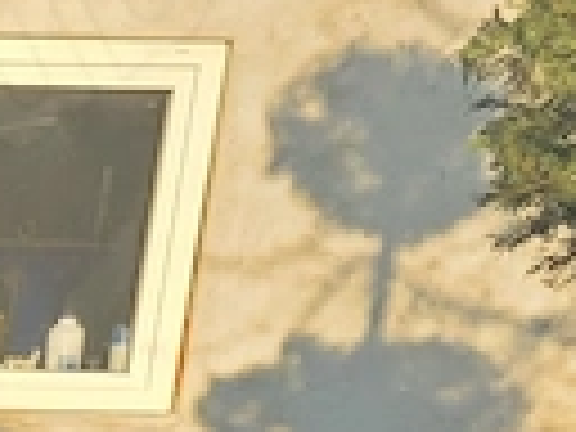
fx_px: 2979
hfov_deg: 8.7
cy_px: 1098
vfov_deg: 7.6
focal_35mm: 179
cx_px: -1274
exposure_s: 1/1461
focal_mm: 6.3
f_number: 1.7
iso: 80
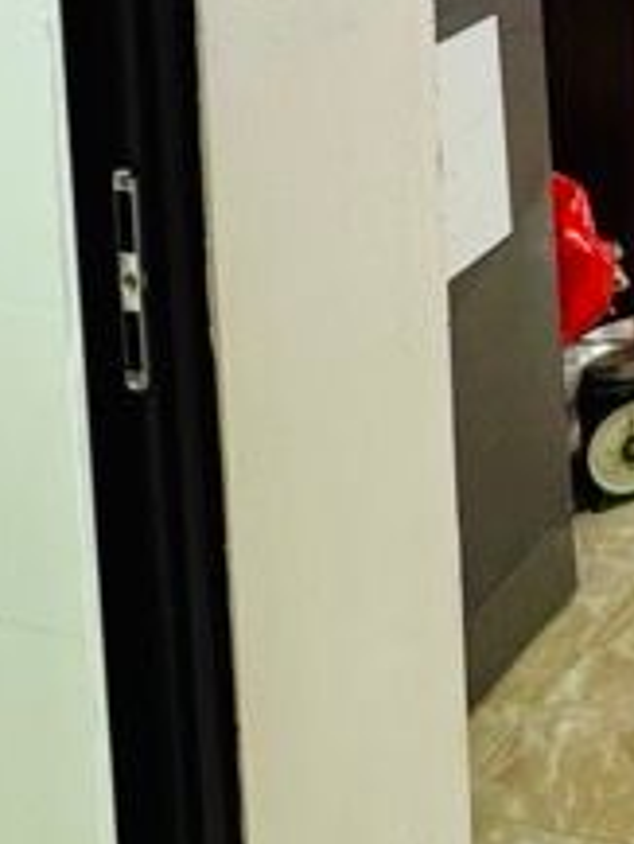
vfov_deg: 24.6
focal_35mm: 66
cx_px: 1229
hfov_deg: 17.1
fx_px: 1610
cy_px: -327
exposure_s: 1/100
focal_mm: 2.22
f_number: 2.2
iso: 250
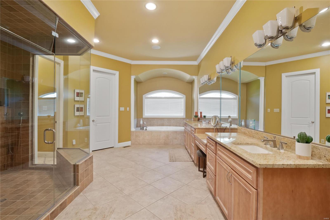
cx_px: 165
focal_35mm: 16
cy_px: 110
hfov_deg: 96.7
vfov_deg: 73.7
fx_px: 147
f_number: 8
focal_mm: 8
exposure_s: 1/1.67
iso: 400
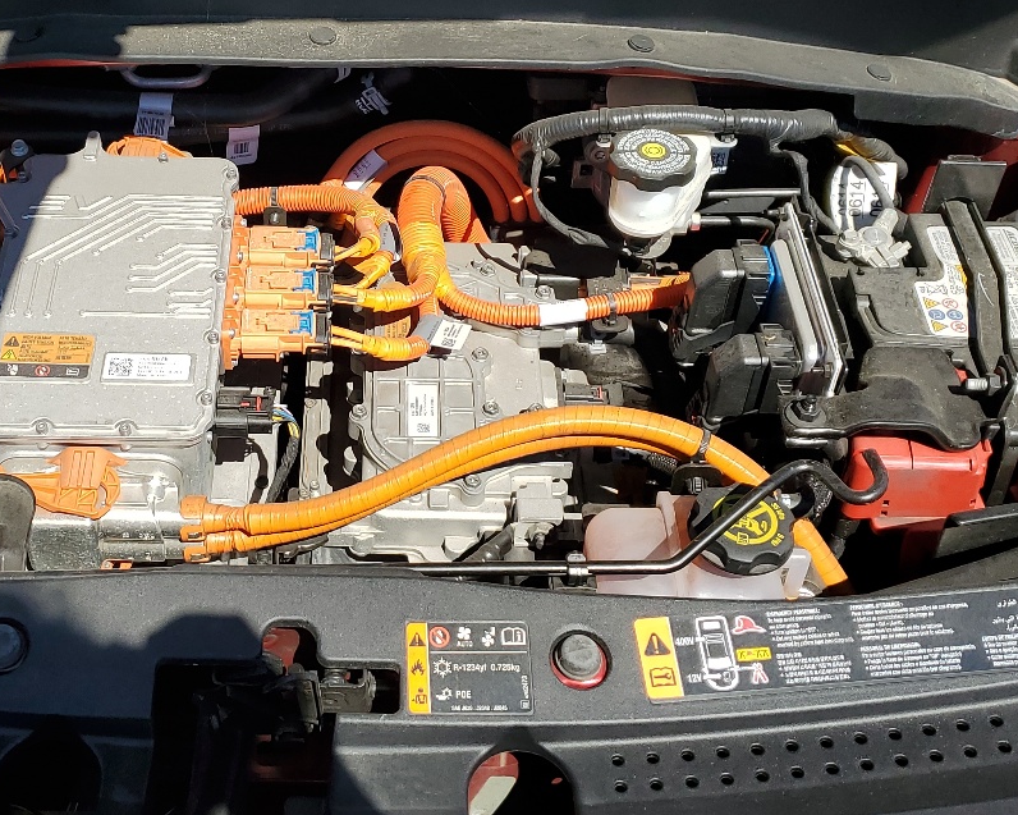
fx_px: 1537
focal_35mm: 51
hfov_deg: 35.9
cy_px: 294
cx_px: 275
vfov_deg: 29.5
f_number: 1.5
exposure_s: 1/3333
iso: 50
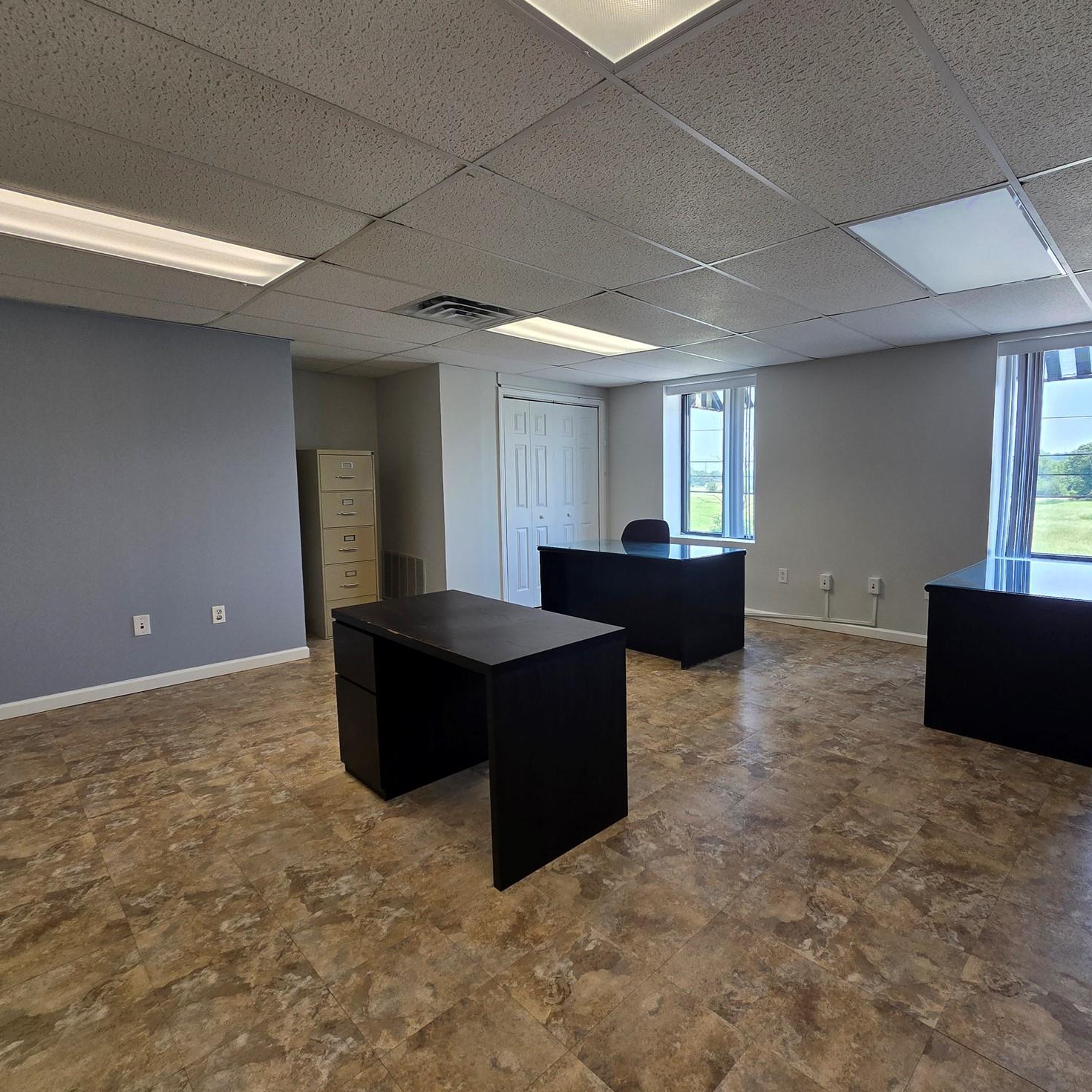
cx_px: 635
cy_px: 533
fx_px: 571
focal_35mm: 16
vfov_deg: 87.4
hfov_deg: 86.7
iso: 64
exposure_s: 1/120
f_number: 2.2
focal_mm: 2.2
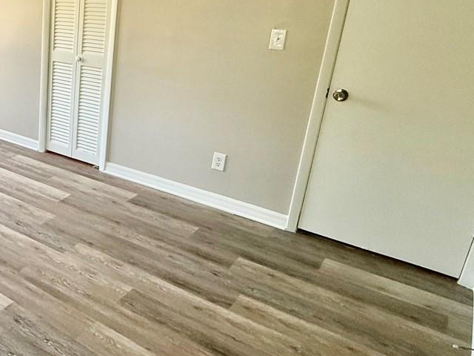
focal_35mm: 35
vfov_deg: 40.4
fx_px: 479
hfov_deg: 44.3
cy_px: 130
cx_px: -6
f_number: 2.2
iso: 160
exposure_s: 1/99
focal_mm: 2.22
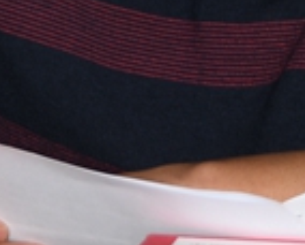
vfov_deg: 3.2
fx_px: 4429
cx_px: 232
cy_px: -141
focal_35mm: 490
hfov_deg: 3.9
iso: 160
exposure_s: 1/60
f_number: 4.8
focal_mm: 62
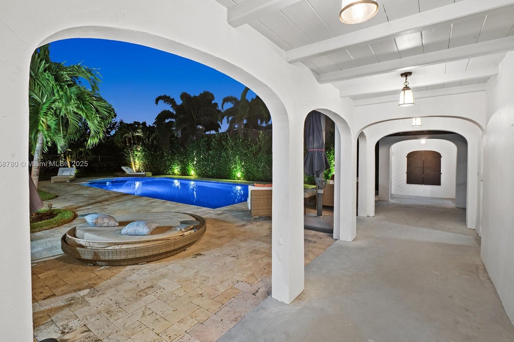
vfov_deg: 70.3
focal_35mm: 17
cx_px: 252
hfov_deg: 93.3
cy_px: 165
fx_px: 242
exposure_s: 2.5
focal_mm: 16
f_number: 8
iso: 200
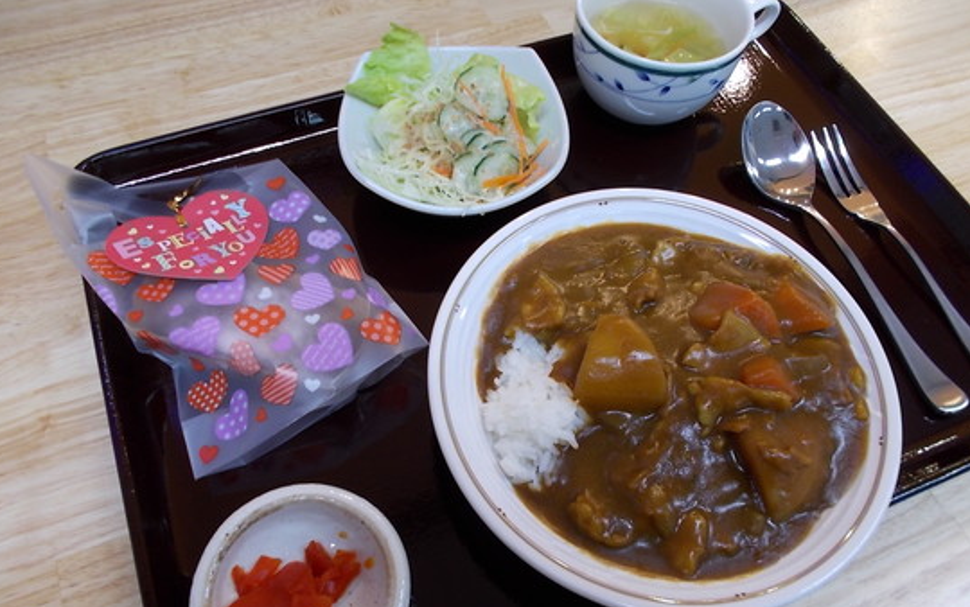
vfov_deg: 44.5
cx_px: 481
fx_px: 741
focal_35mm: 28
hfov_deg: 66.4
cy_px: 341
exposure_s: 1/25
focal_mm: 4.6
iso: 125
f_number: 3.2
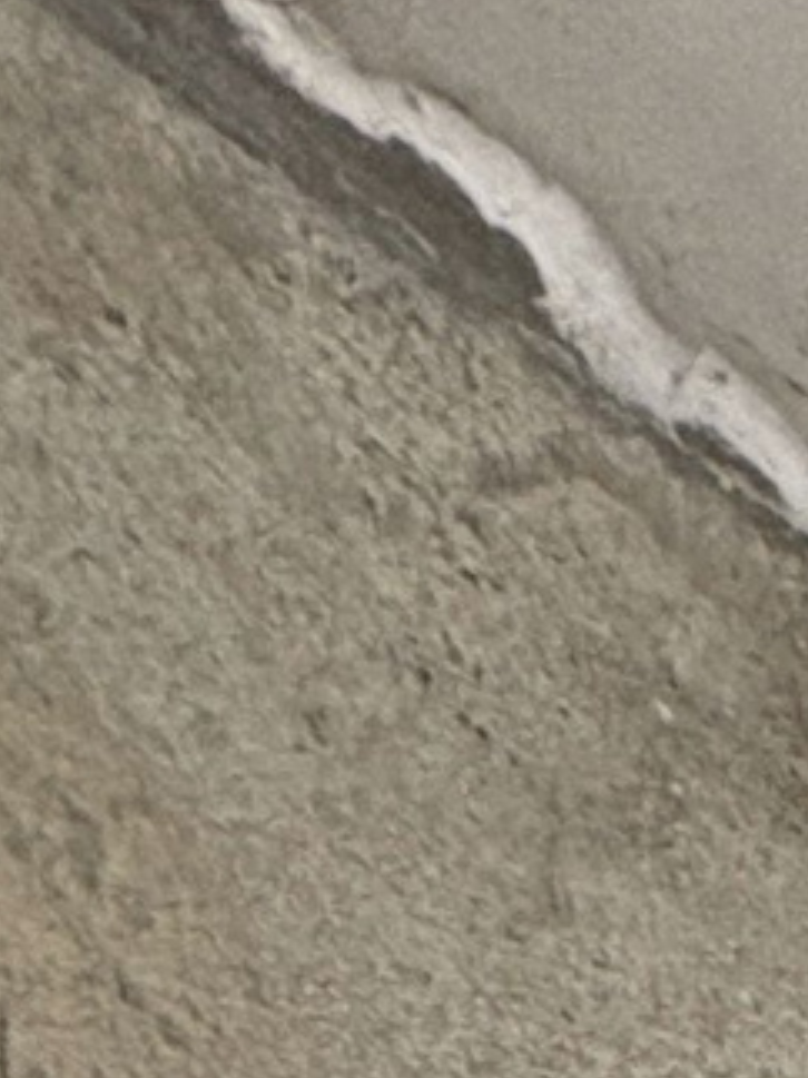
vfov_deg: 9.0
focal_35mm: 111
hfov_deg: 10.2
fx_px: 3457
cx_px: 2334
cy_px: 3982
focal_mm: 2.22
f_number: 2.2
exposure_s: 1/99
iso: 40
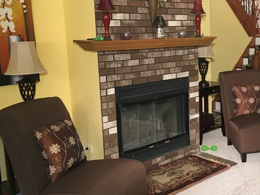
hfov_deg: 40.0
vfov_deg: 31.5
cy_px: 81
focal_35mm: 46
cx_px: 195
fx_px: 346
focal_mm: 4.15
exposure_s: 1/30
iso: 125
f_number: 2.2
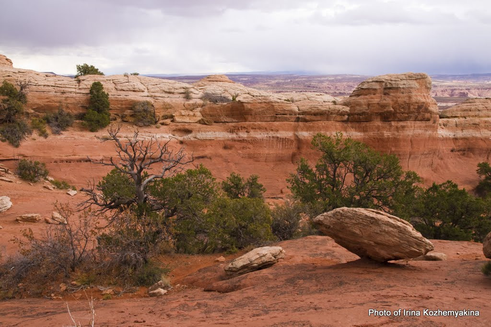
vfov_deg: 39.9
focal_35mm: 33
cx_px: 246
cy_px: 164
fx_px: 450
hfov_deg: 57.2
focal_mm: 22
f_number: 8
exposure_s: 1/100
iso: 200
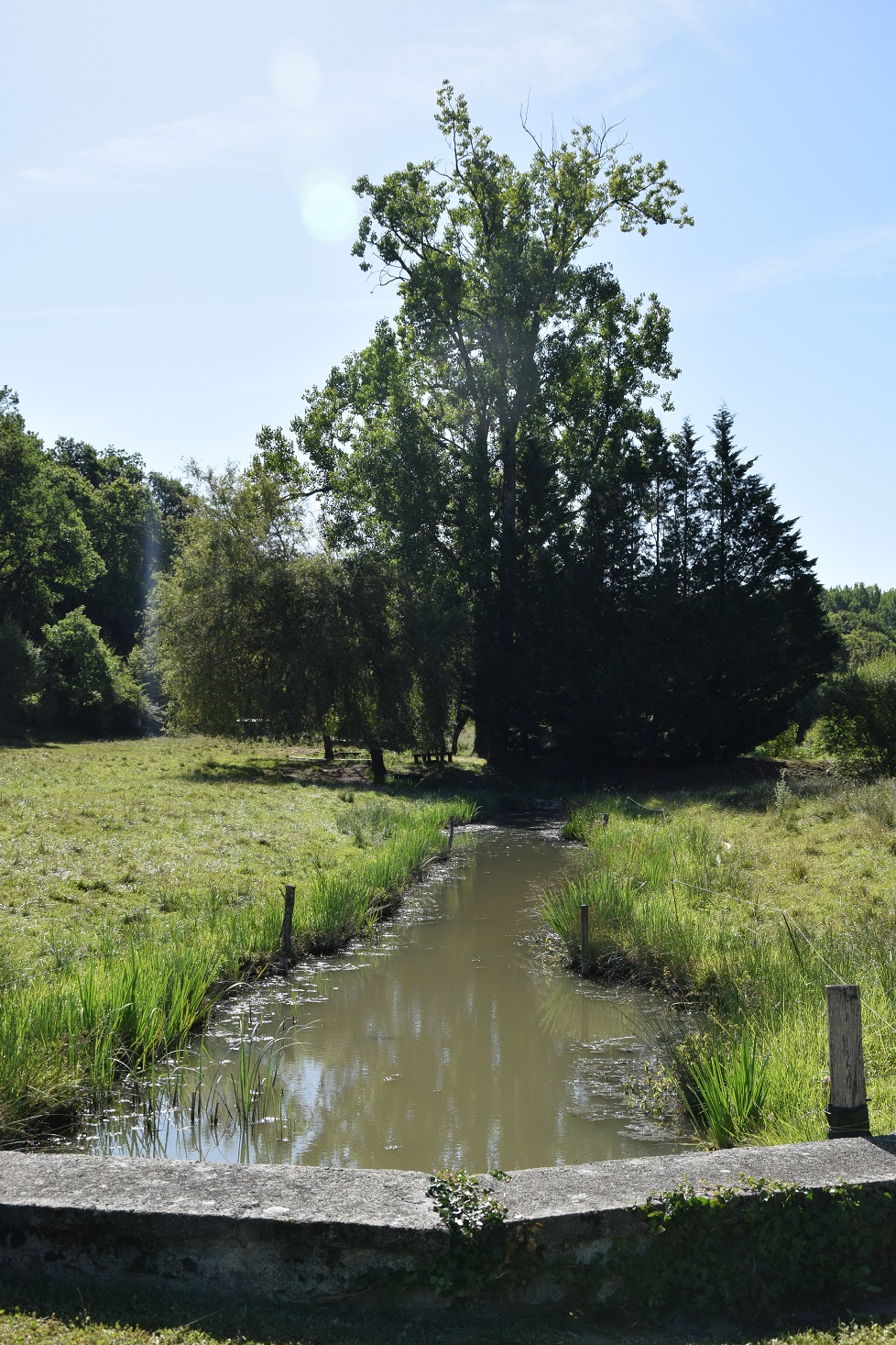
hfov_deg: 29.2
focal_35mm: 46
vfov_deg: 42.7
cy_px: 685
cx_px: 453
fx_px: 1717
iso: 200
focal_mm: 30
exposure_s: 1/320
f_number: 9
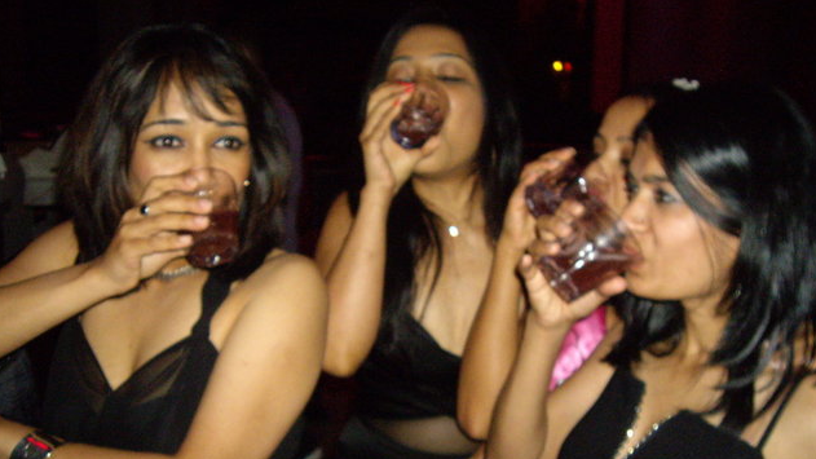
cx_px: 410
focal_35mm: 42
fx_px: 909
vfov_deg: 28.3
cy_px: 278
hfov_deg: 48.4
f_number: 2.7
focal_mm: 6.2
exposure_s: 1/40
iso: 400
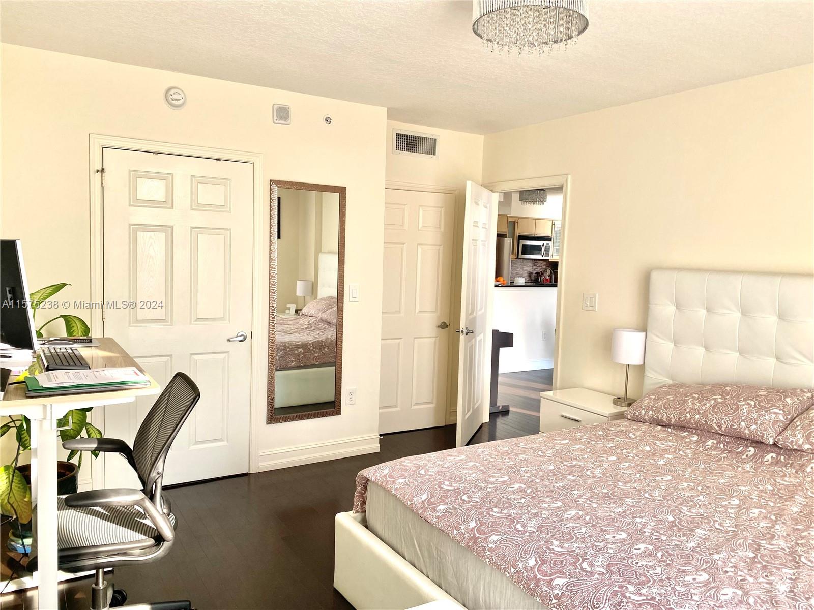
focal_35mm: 26
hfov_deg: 67.3
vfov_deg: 53.1
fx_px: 611
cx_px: 407
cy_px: 305
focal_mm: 4.25
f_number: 1.8
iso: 100
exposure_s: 1/121
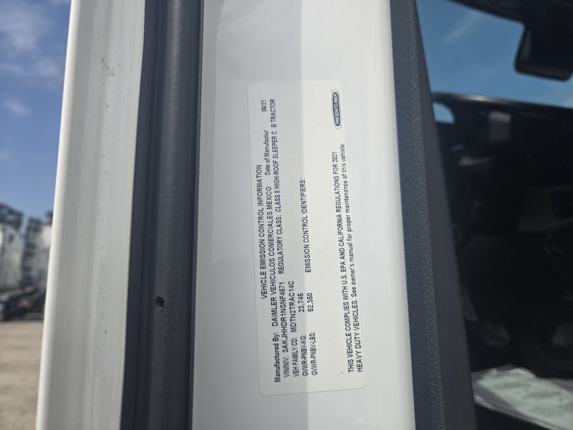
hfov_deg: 73.9
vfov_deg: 58.9
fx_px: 381
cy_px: 215
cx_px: 286
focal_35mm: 23
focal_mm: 5.4
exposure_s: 1/2693
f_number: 1.8
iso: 25
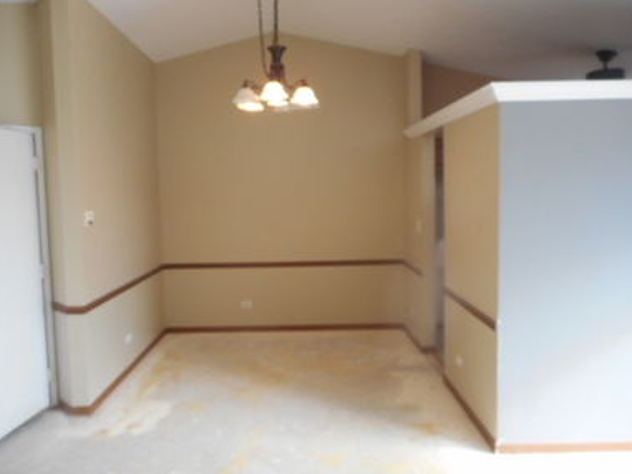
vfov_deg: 49.8
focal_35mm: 28
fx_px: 511
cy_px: 235
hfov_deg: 63.3
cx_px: 289
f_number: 3.7
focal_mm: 4.5
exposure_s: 1/30
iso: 200
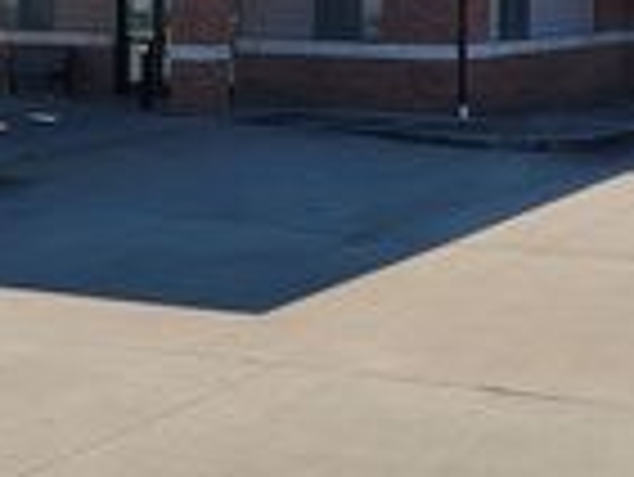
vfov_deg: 16.9
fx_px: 1558
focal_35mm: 85
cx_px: 423
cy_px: -34
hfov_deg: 22.9
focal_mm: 6.7
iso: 16
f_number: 1.8
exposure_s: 1/1195
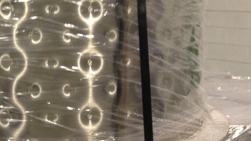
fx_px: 519
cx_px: 8
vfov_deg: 15.1
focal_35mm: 78
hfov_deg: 26.0
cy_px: -14
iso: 64
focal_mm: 4.28
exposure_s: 1/20
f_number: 2.4
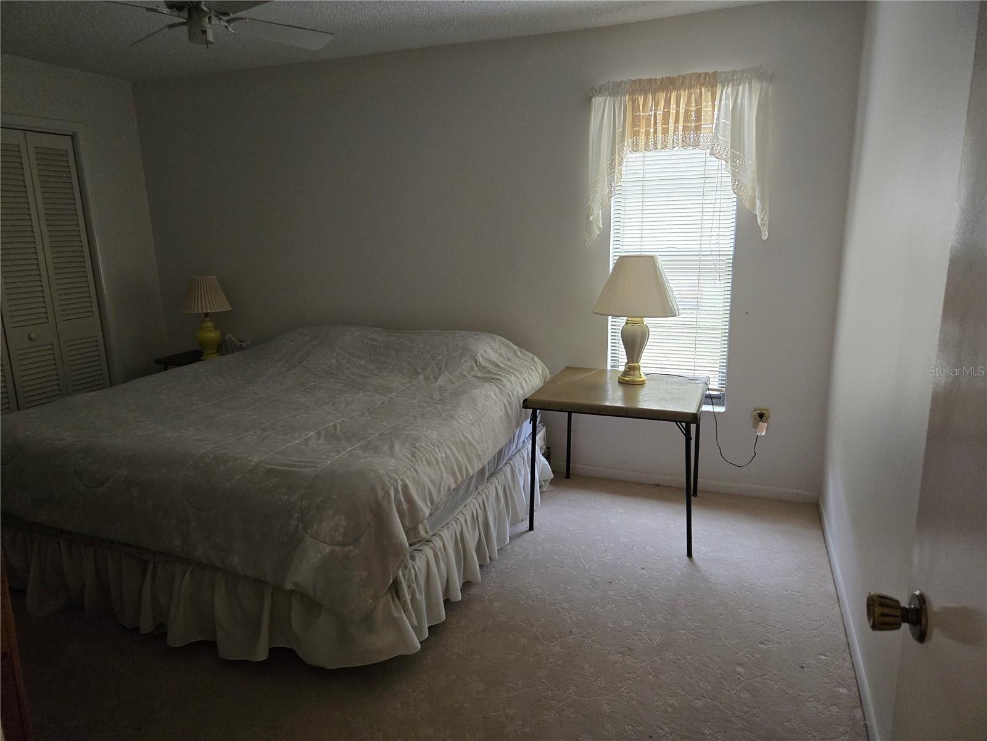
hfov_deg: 73.9
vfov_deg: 58.9
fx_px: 656
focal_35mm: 23
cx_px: 494
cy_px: 370
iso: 800
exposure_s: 1/120
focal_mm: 5.4
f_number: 1.8
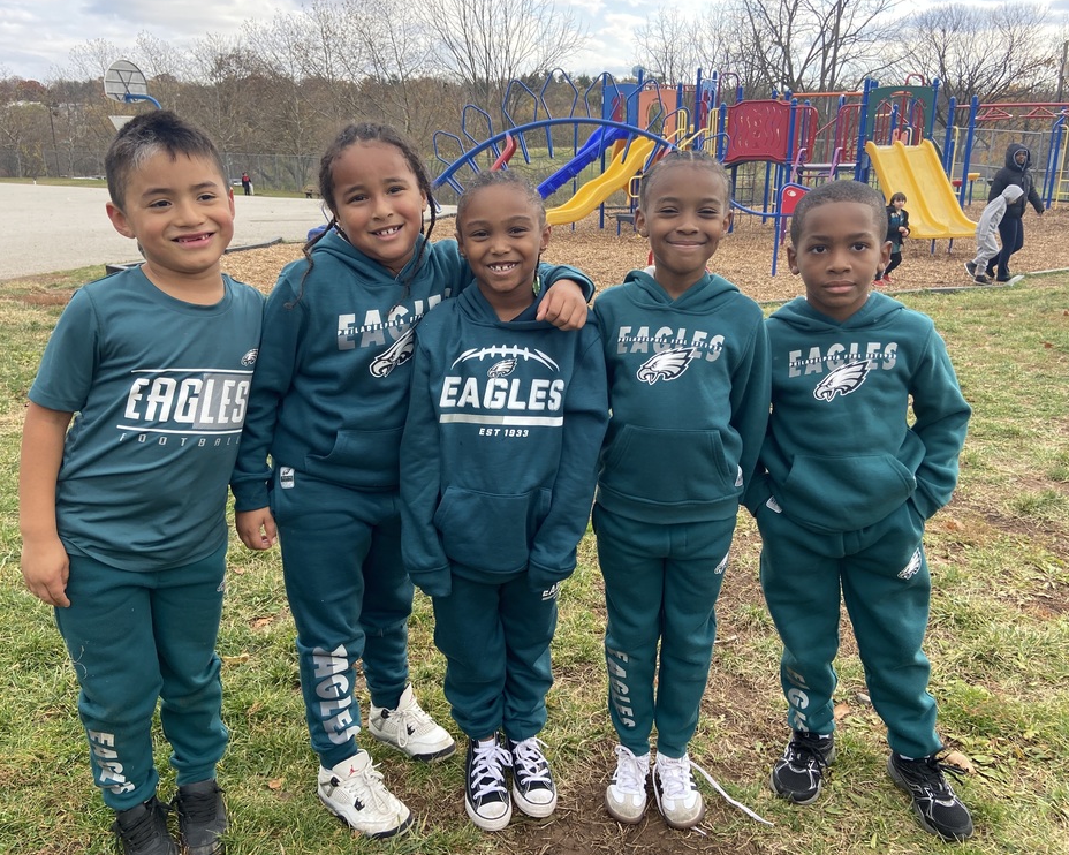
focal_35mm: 28
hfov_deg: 62.2
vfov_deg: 51.5
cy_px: 425
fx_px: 886
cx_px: 530
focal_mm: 4.25
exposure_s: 1/487
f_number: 1.8
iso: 32
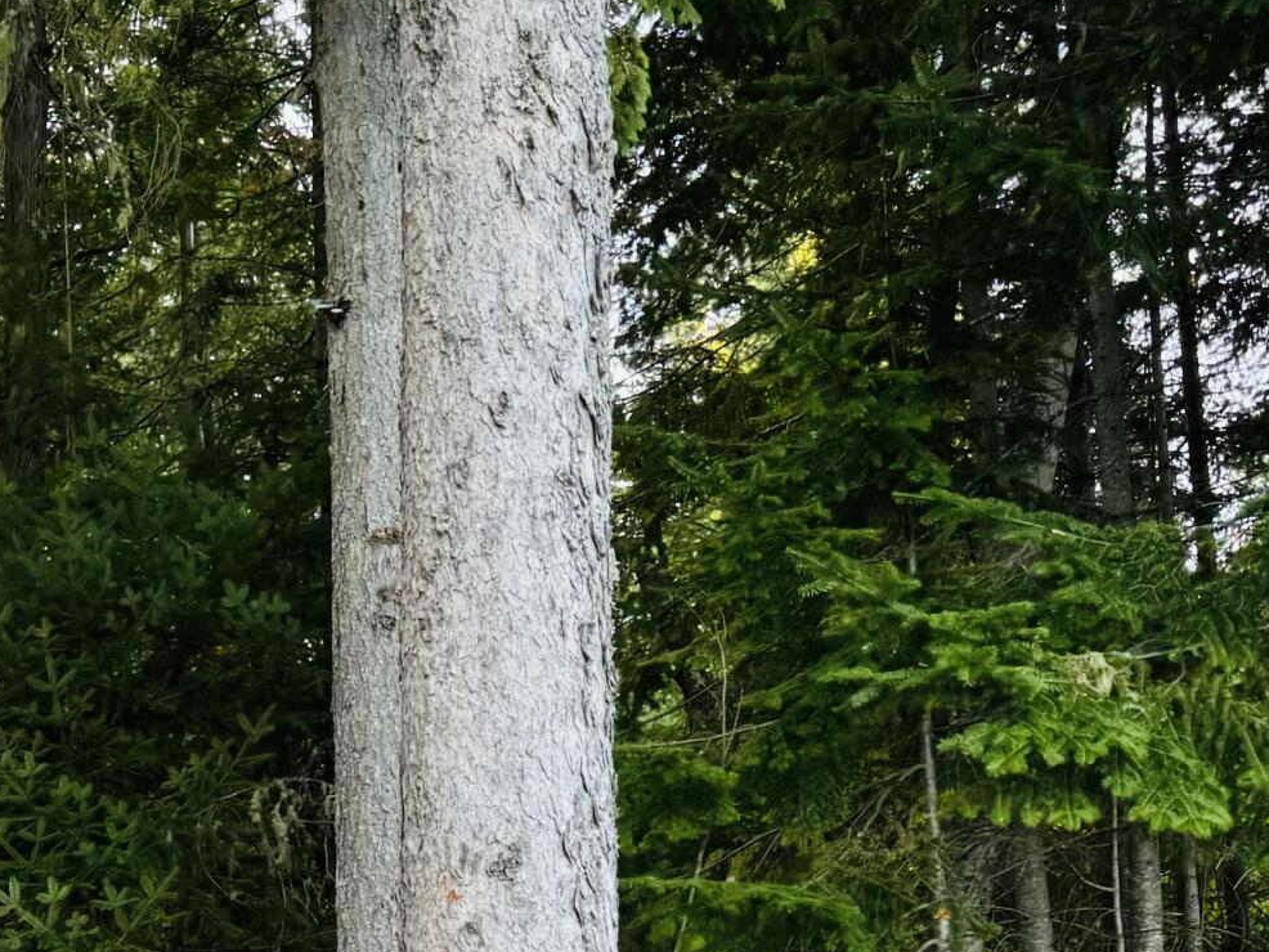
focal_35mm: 73
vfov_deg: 19.1
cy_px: 1141
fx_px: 2677
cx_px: -22
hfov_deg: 25.3
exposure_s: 1/121
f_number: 1.78
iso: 64
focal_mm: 6.76
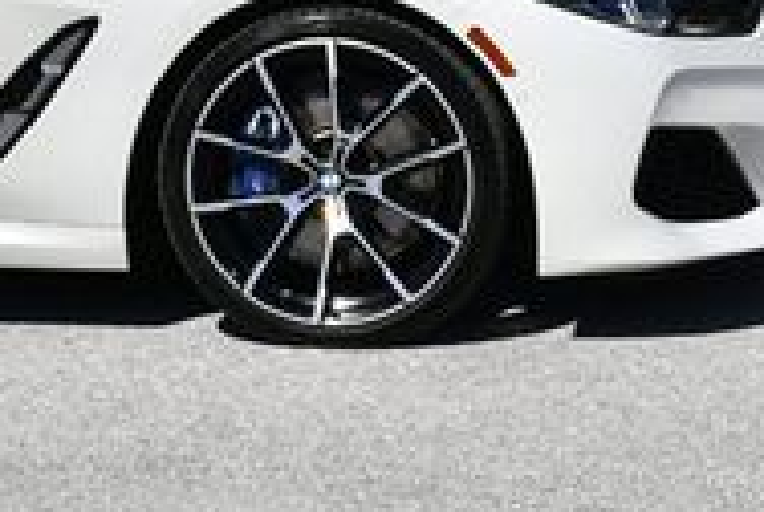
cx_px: -268
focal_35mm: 238
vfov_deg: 5.7
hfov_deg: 8.5
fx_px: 5059
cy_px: -341
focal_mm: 35
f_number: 9
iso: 100
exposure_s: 1/320
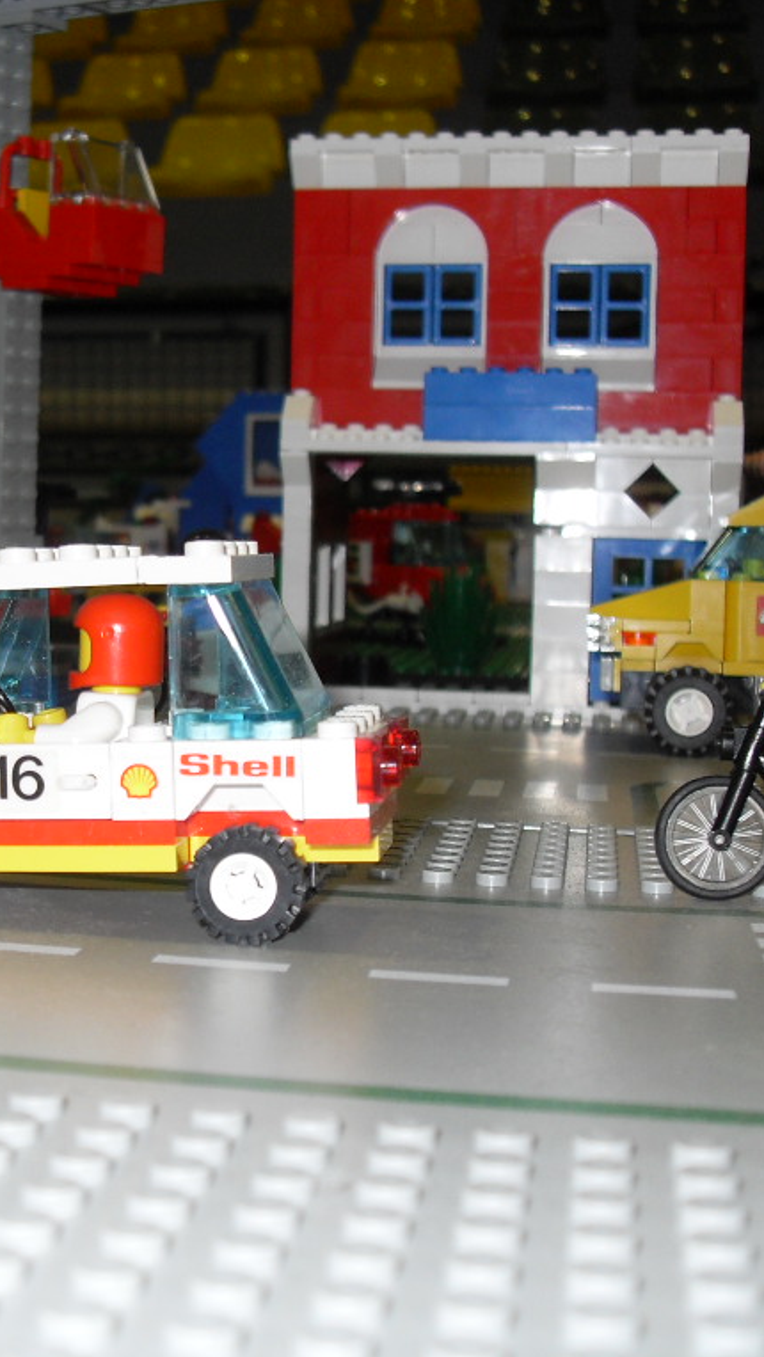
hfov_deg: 21.9
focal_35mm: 54
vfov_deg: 38.5
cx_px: 121
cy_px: 680
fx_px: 1944
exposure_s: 1/45
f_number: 2.8
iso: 100
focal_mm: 6.3
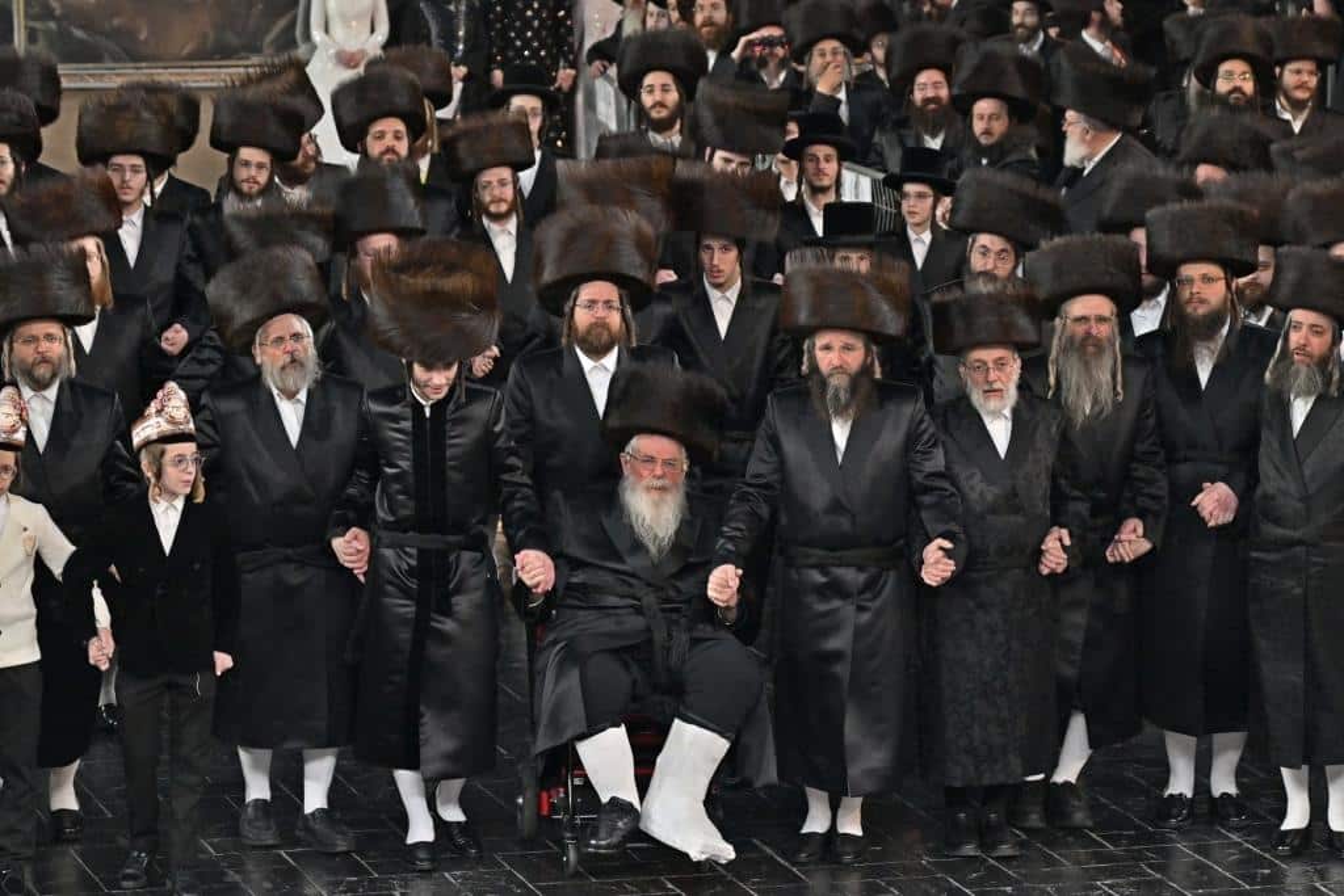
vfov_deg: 9.2
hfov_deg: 13.7
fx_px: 5600
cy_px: 448
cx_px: 672
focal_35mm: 150
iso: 1250
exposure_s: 1/320
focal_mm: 100
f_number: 4
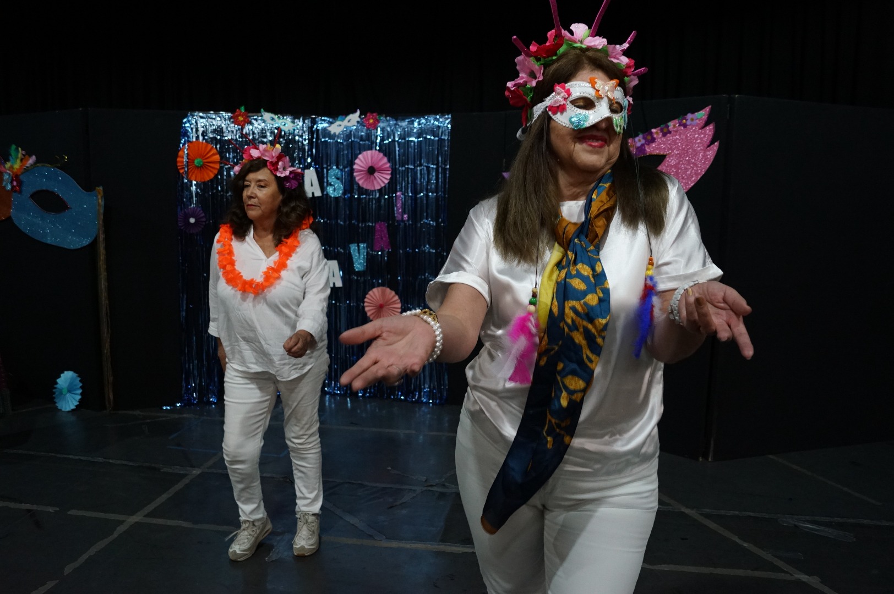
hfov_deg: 67.4
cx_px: 447
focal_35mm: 27
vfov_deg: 47.9
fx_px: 670
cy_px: 297
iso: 1600
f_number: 4
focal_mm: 18
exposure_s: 1/160
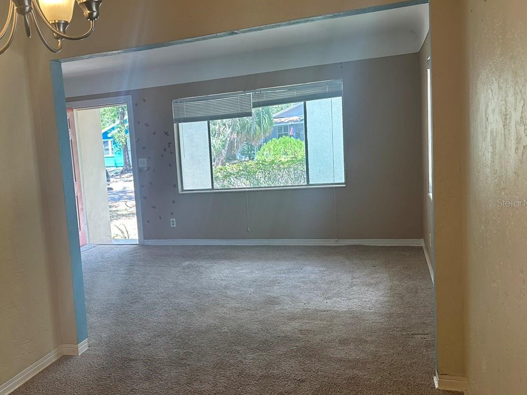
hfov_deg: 51.2
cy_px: 203
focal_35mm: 35
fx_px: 533
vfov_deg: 40.7
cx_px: 158
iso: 80
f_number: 1.78
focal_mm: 6.86
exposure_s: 1/161
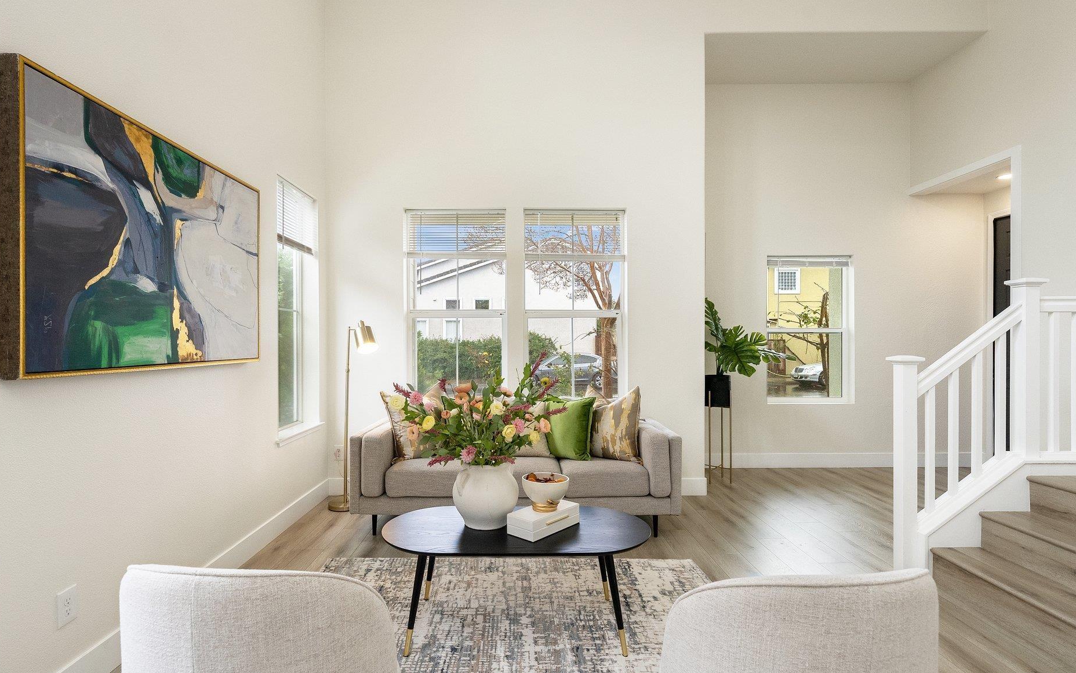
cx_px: 521
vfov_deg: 65.0
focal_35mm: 18
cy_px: 349
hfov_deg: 91.1
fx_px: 528
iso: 640
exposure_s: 1/100
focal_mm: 16
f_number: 8
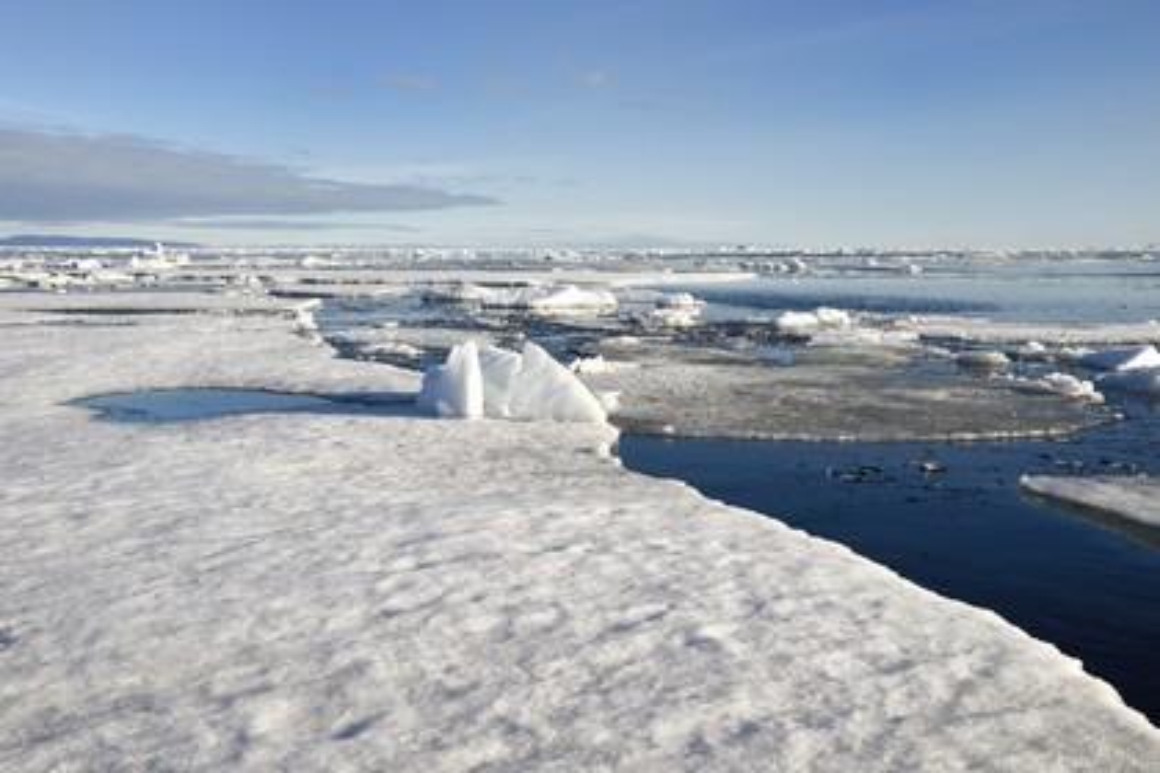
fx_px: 1289
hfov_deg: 48.5
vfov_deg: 33.4
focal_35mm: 40
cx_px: 580
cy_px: 386
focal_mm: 40
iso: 200
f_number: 14
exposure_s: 1/250
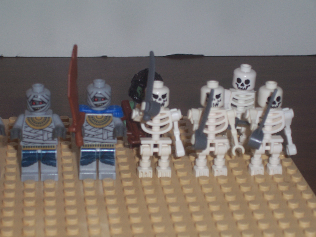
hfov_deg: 19.3
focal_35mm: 102
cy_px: 118
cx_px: 158
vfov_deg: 14.5
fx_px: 931
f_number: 4.6
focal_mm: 16.8
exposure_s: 1/90
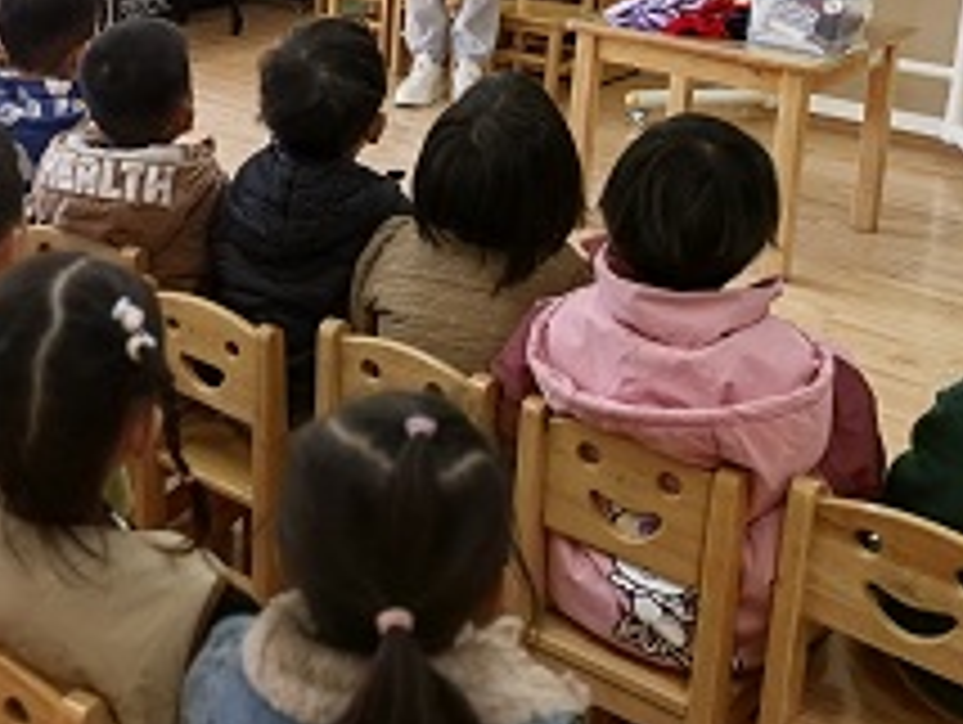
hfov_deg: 33.0
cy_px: 88
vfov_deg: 25.4
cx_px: 148
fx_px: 1560
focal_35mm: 56
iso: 50
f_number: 2
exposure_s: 1/263
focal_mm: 8.5
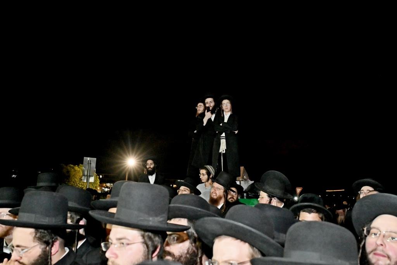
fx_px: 397
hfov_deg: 53.1
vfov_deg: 36.8
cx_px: 198
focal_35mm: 36
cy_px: 132
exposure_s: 1/160
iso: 1600
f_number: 4
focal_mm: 24
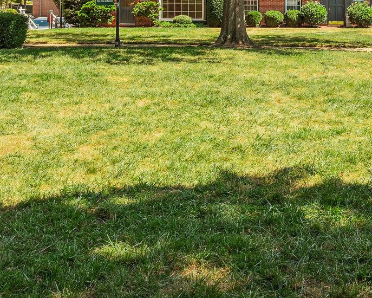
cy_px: 1
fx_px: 650
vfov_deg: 24.6
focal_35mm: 59
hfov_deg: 30.2
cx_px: 353
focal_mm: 25
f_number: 8
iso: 200
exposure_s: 1/320
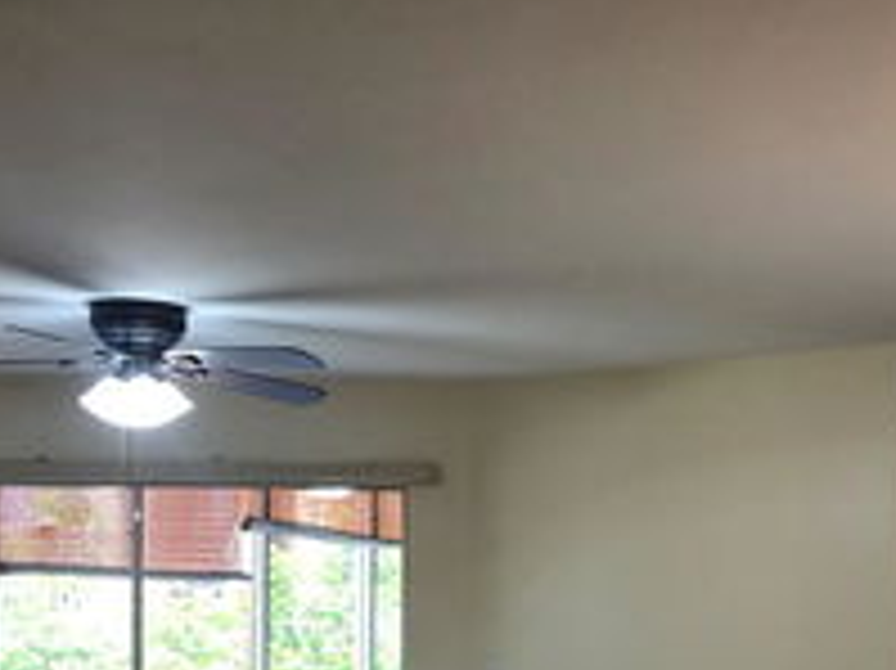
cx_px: 655
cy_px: 612
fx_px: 1552
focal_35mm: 60
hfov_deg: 31.7
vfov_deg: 23.7
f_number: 1.8
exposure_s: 1/15
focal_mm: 3.99
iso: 40
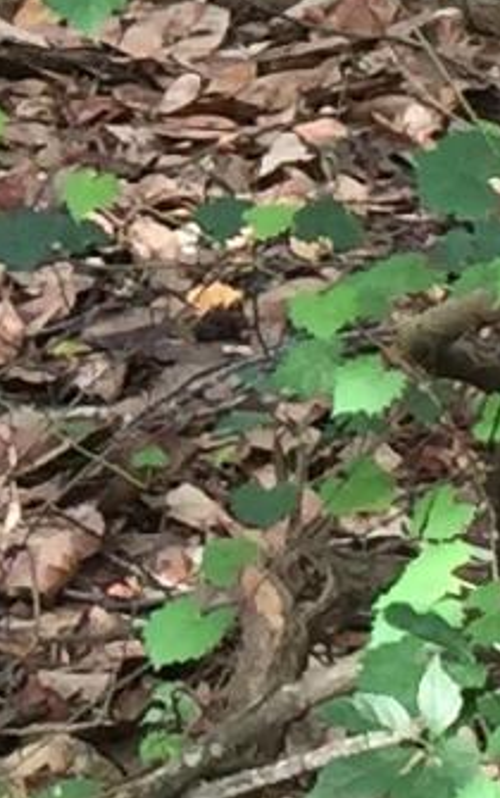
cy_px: -441
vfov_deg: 7.5
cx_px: -743
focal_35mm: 275
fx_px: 5983
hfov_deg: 4.7
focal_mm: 4.15
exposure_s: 1/40
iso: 32
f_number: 2.2
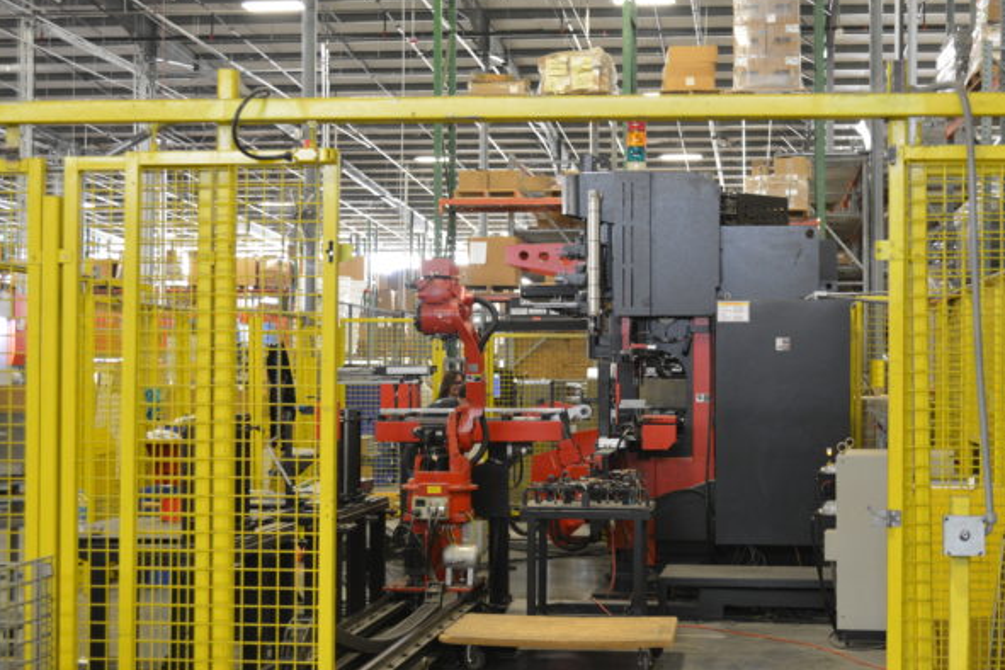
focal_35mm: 63
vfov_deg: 21.7
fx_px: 1747
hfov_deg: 32.0
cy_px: 362
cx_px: 596
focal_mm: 35
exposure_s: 1/15
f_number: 5
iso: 1600
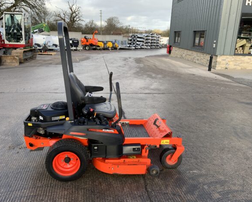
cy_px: 102
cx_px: 120
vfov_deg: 47.2
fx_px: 231
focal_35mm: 31
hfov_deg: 57.1
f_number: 1.8
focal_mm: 3
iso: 16
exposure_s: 1/344
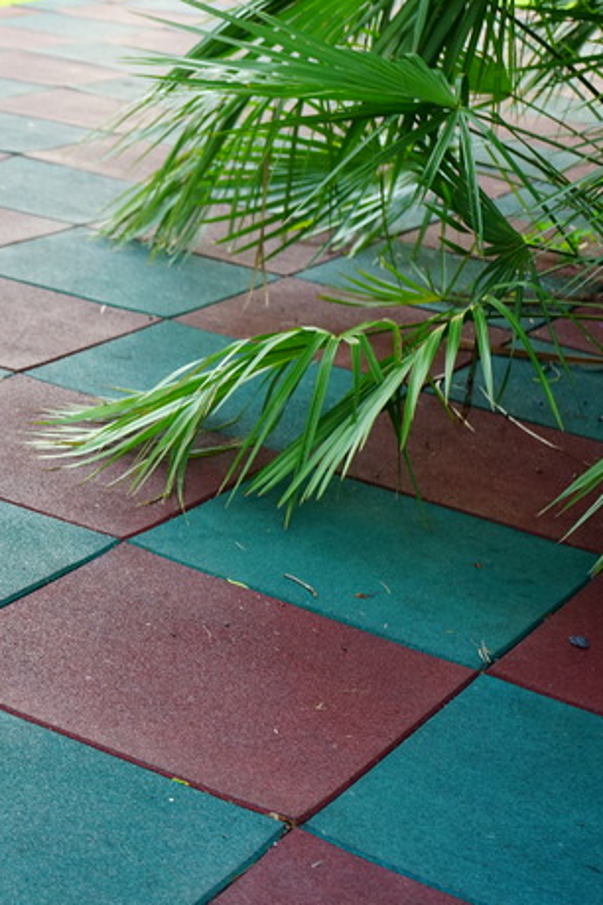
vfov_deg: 27.7
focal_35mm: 73
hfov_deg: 17.9
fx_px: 1834
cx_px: -97
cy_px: 436
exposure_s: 1/60
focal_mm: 43
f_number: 4.5
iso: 800
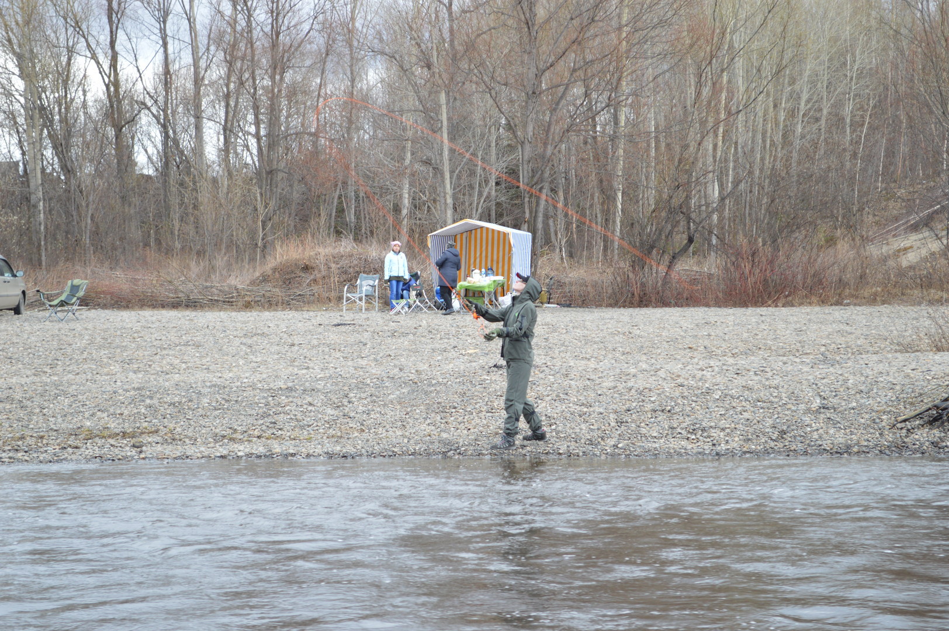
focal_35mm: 82
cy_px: 316
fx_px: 2173
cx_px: 474
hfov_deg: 24.6
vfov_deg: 16.5
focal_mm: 55
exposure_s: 1/125
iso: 400
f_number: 5.6
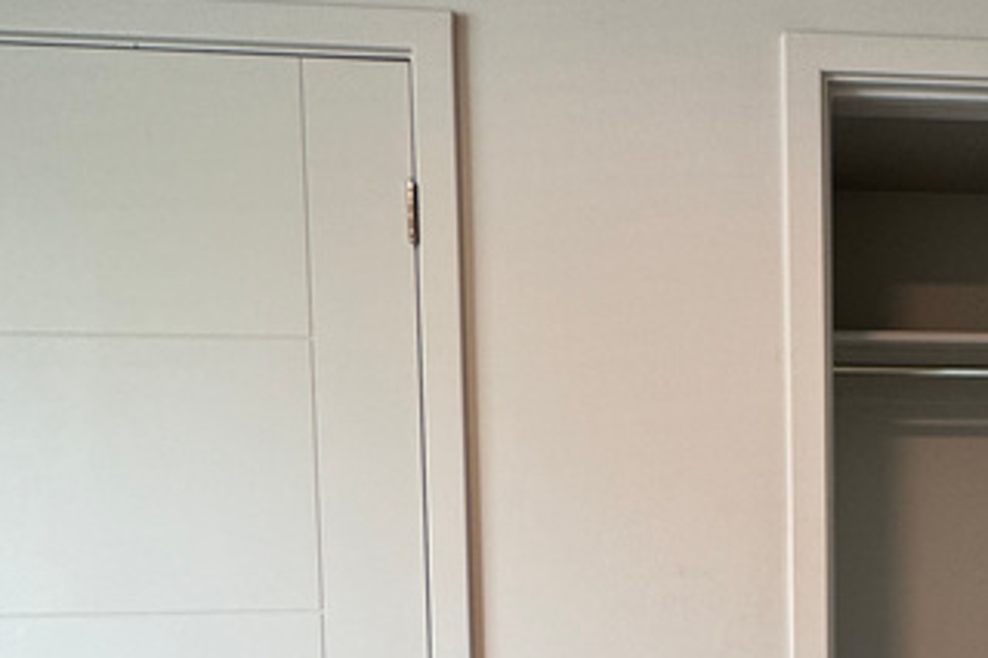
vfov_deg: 36.3
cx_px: 877
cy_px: 547
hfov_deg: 49.0
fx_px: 960
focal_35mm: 35
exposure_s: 1/120
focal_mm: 2.22
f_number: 2.2
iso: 160
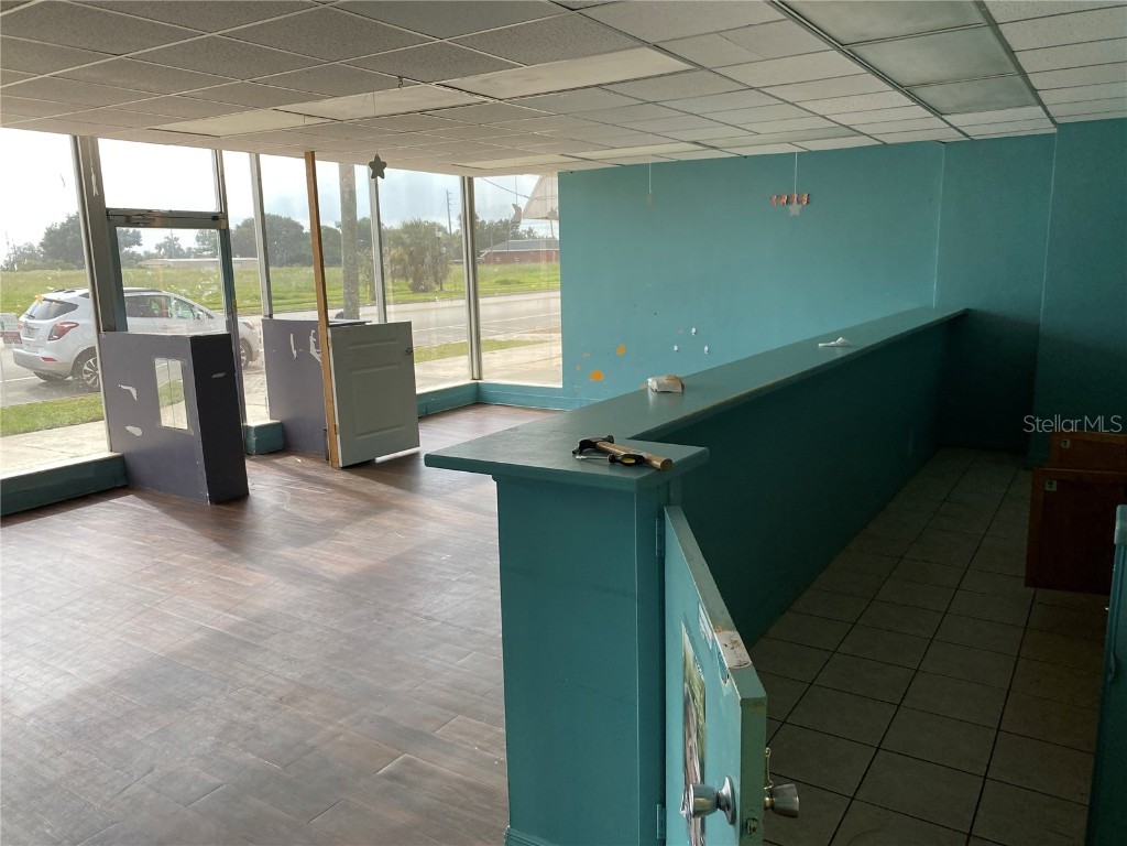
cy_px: 423
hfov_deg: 67.3
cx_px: 564
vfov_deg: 53.1
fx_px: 846
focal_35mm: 26
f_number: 1.8
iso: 80
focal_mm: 4.25
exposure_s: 1/120
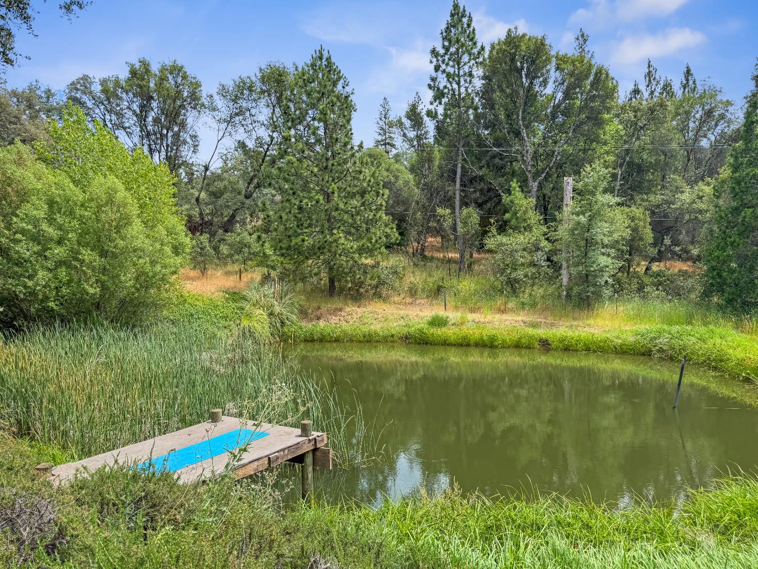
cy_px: 284
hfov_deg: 71.6
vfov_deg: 56.8
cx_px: 379
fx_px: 526
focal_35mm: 24
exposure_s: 1/1800
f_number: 1.8
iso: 80
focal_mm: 6.76
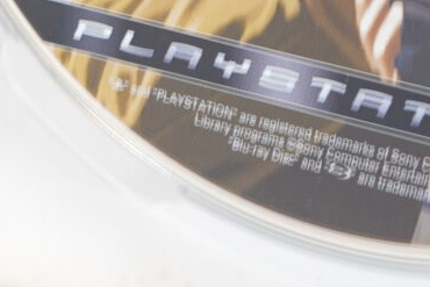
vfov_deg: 5.6
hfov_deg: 8.6
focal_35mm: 235
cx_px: -144
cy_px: -406
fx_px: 2808
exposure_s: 1/4
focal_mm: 34
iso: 64
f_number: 4
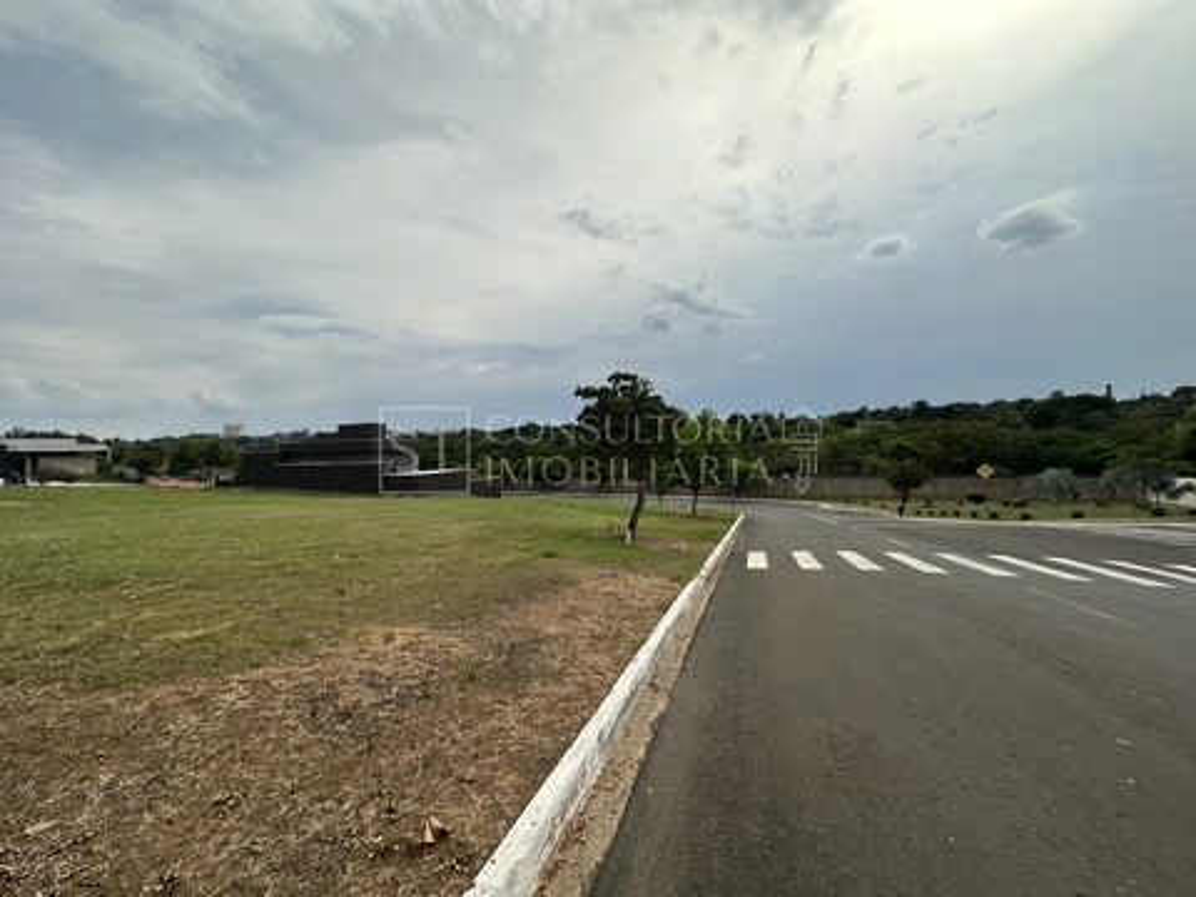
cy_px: 448
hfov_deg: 102.1
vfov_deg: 85.7
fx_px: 484
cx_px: 598
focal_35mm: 14
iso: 50
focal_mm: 2.22
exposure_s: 1/2451
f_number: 2.2
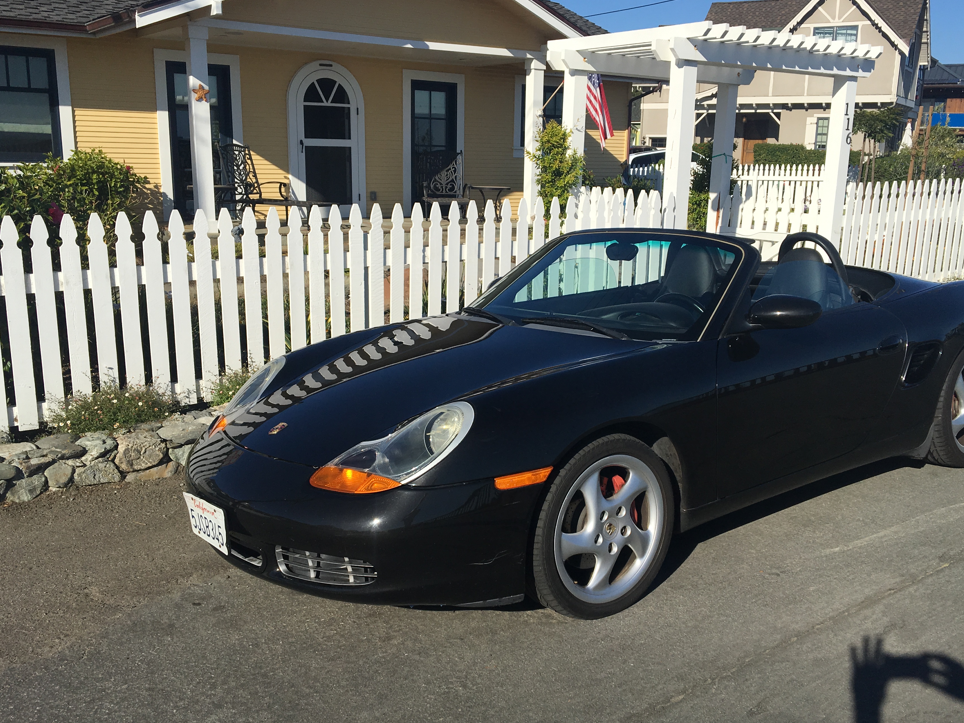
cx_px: 514
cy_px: 385
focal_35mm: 34
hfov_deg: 53.9
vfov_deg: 41.8
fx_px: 947
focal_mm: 4.15
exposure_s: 1/2849
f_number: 2.2
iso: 25
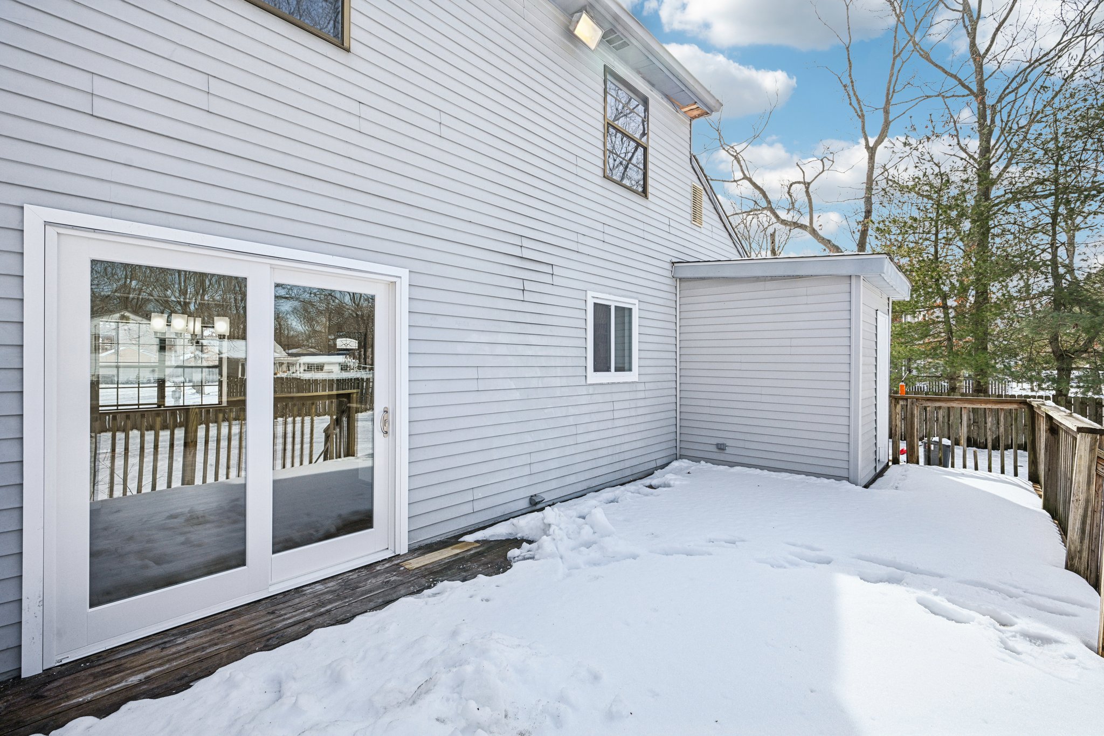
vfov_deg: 73.7
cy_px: 368
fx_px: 491
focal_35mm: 16
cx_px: 552
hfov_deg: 96.7
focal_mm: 16
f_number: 8
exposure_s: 1/400
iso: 400
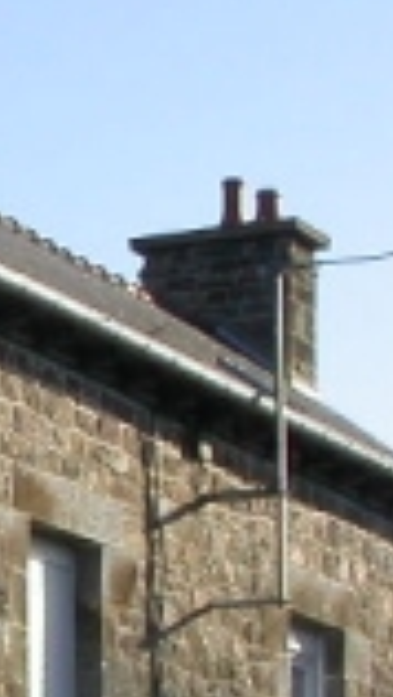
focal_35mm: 179
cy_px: 573
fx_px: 3313
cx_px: -367
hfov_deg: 6.6
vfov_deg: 12.0
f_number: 6.7
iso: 100
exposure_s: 1/272
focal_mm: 8
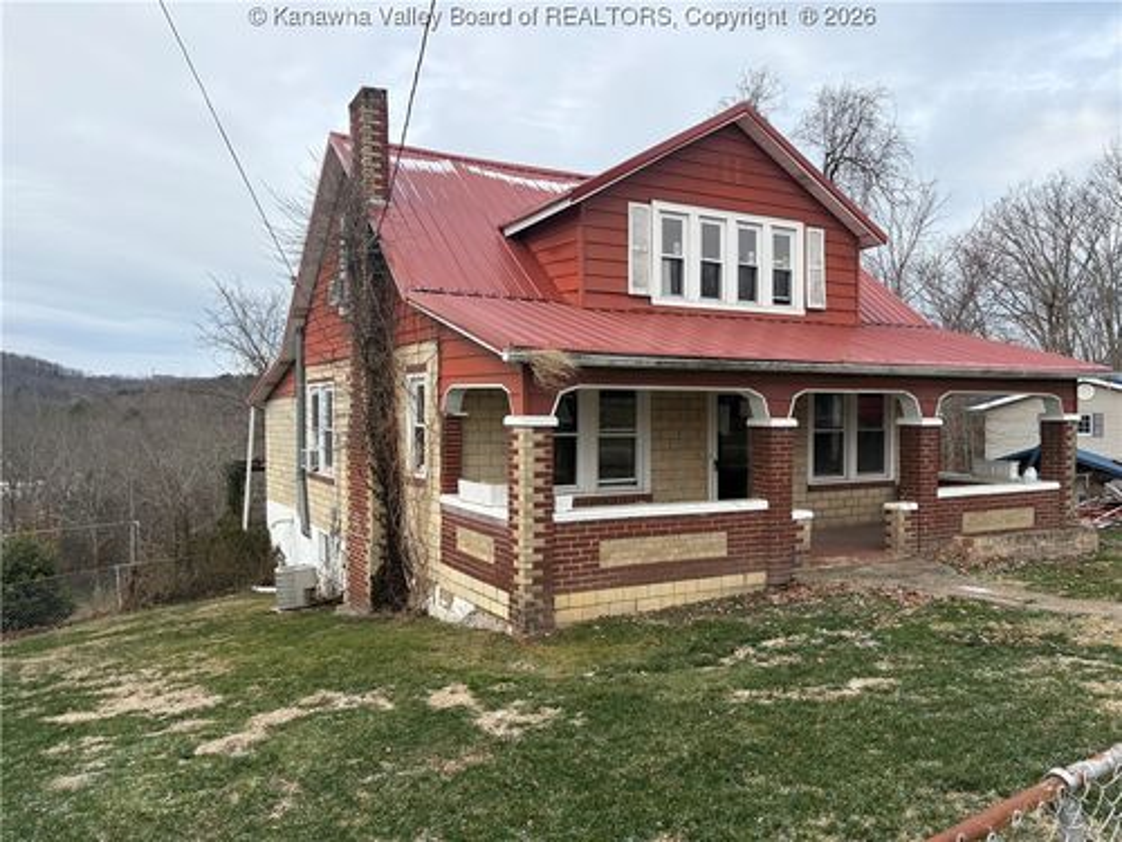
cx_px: 561
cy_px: 421
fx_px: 843
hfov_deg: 67.3
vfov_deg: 53.1
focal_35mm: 26
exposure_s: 1/1081
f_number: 1.6
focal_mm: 5.96
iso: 50
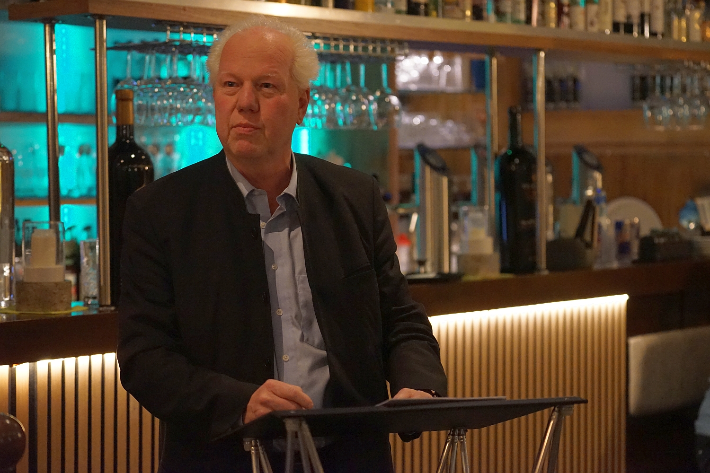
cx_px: 355
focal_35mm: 90
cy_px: 236
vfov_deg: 15.2
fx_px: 1775
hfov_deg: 22.6
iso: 6400
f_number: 4
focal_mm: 90
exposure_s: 1/80
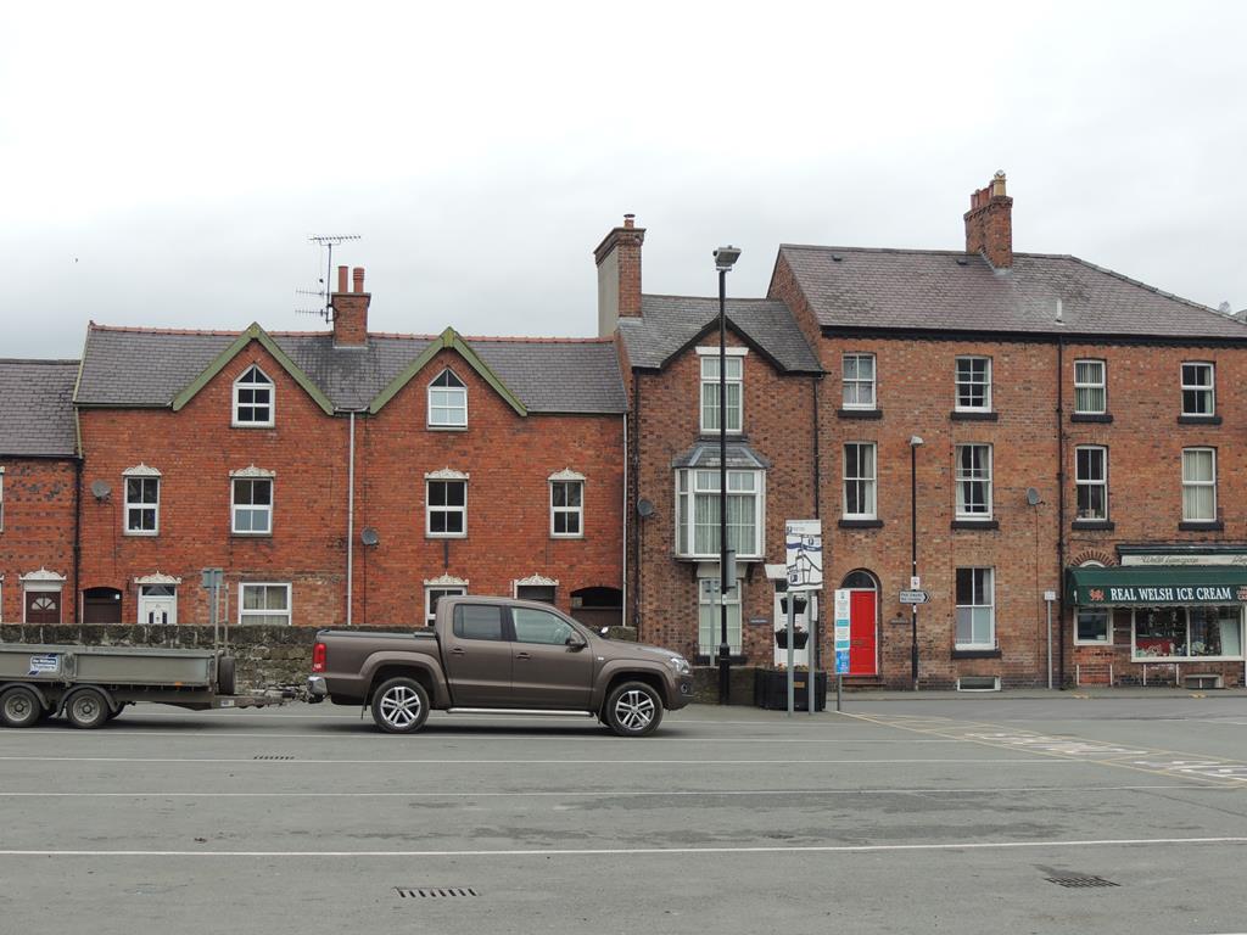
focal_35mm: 50
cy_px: 468
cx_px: 624
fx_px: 1801
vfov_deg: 29.1
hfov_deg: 38.2
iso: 100
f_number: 3.6
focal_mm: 8.9
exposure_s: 1/200
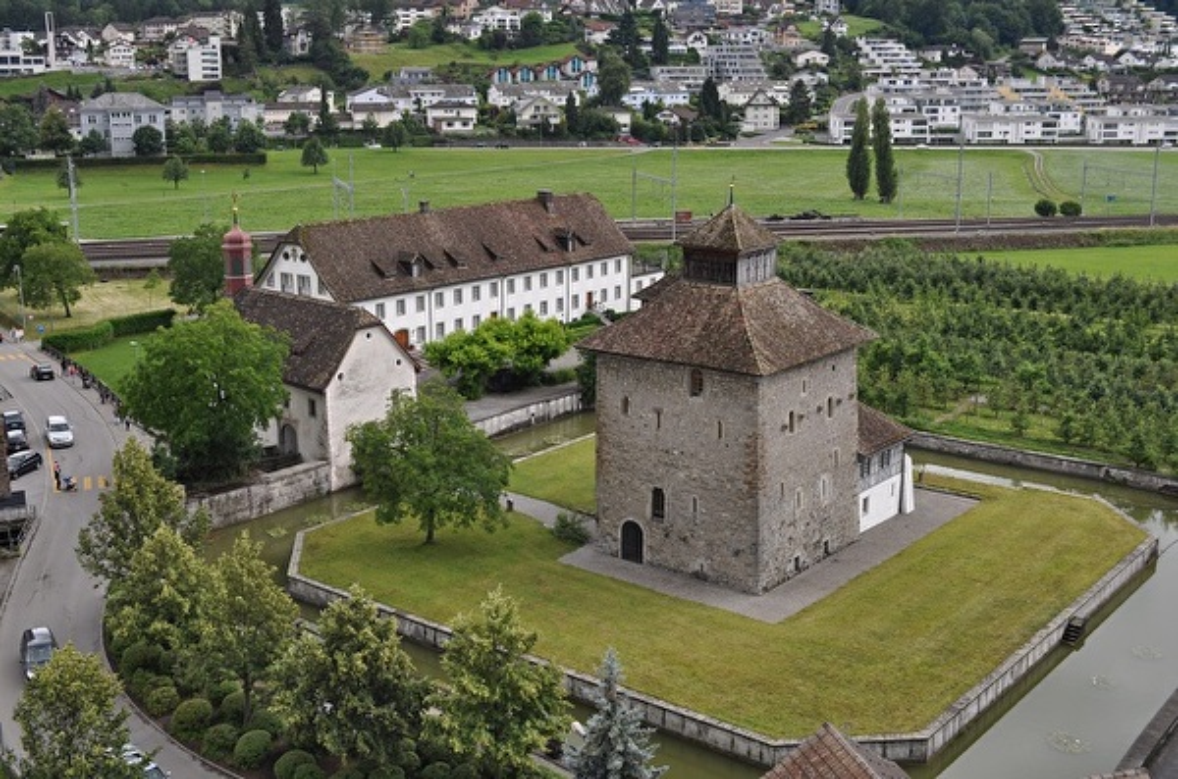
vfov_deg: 31.7
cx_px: 589
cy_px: 390
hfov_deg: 46.5
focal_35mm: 42
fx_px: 1371
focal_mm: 28
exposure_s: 1/160
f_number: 6.3
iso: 200
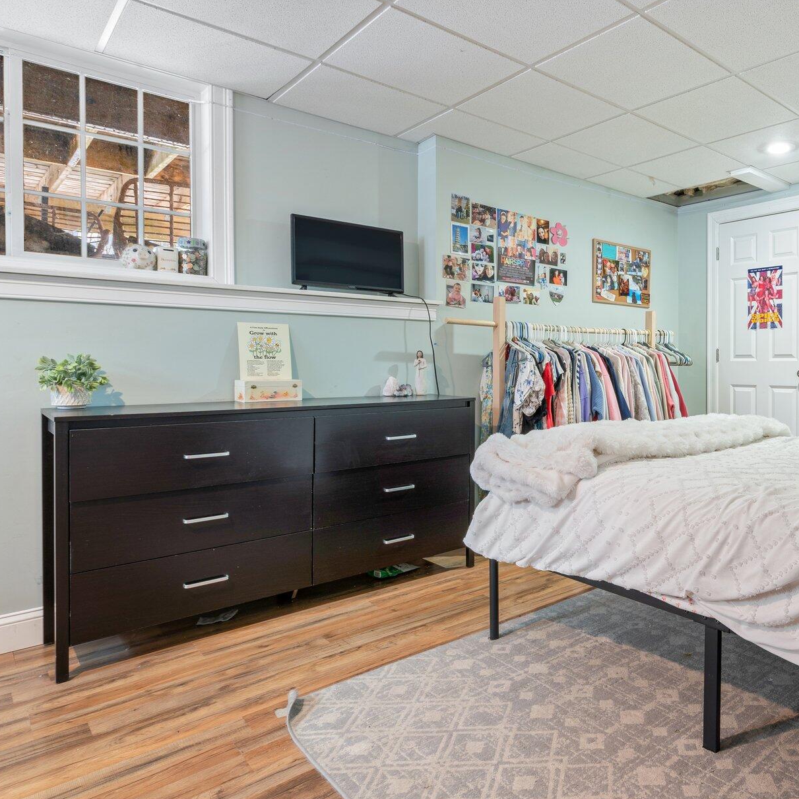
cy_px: 364
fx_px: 601
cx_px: 636
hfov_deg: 61.8
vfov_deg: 67.1
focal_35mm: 23
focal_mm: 16
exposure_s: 3.2
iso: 125
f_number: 9
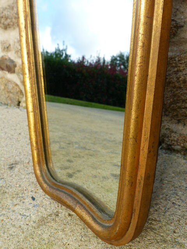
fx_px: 238
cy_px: 124
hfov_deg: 42.9
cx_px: 94
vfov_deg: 55.4
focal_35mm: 33
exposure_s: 1/320
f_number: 4
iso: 100
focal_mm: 5.9
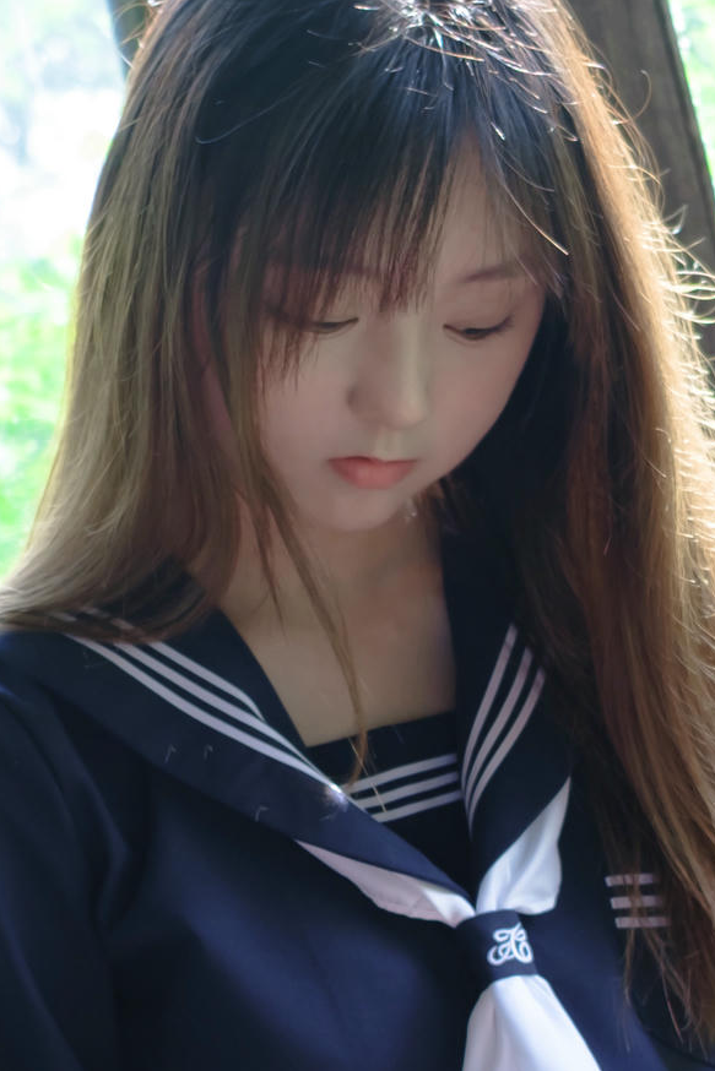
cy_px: 866
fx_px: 3692
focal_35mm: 124
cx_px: 397
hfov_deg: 11.1
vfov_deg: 16.4
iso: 160
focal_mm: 23
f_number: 3.2
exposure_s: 1/160
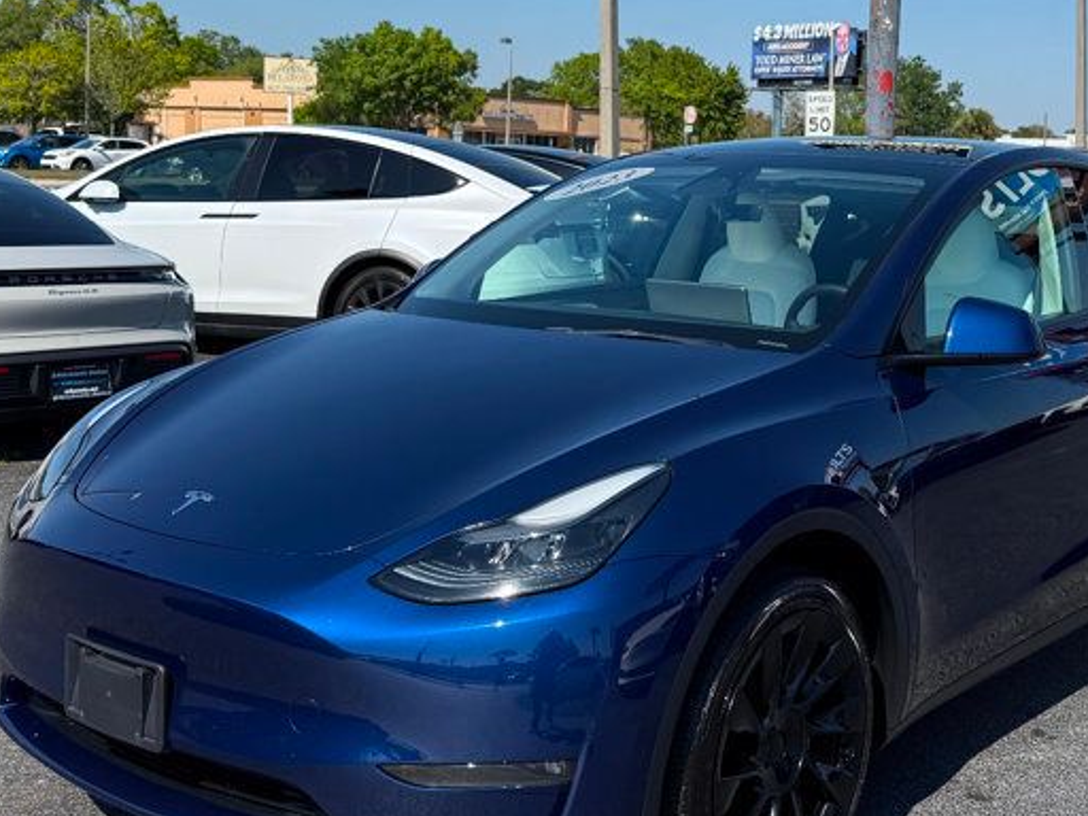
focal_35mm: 48
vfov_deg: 30.0
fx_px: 1509
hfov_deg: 39.4
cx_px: 688
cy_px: 257
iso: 80
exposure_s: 1/4975
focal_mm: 6.76
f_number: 1.78
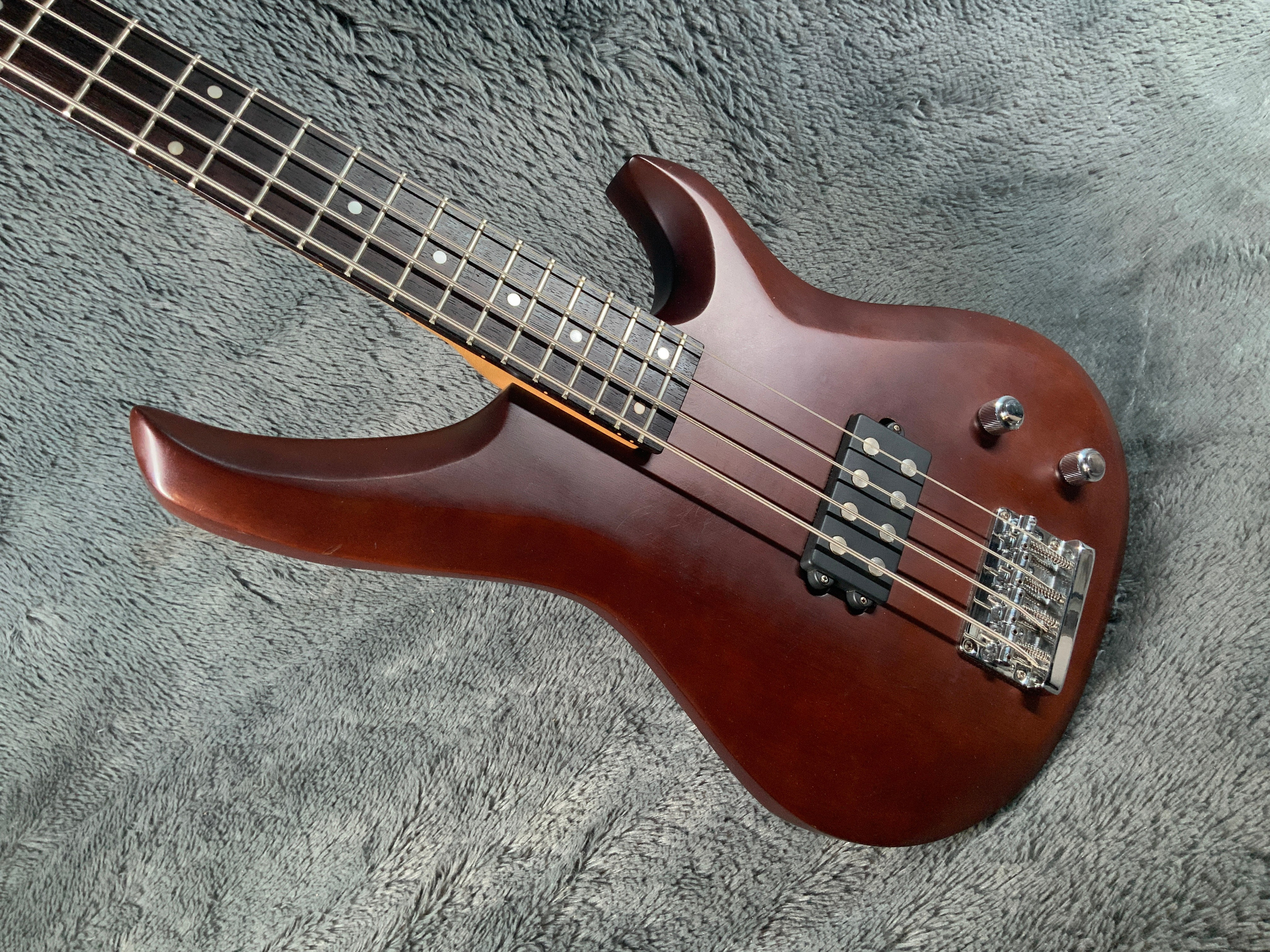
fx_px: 1064
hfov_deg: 61.7
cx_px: 635
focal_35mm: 29
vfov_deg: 48.2
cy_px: 476
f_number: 1.8
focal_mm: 3
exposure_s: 1/60
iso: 100
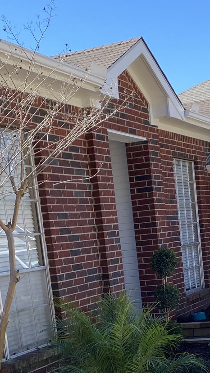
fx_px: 693
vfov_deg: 29.2
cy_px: 321
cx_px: 155
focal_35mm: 70
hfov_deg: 17.1
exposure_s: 1/1114
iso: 32
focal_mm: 4.25
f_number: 1.8
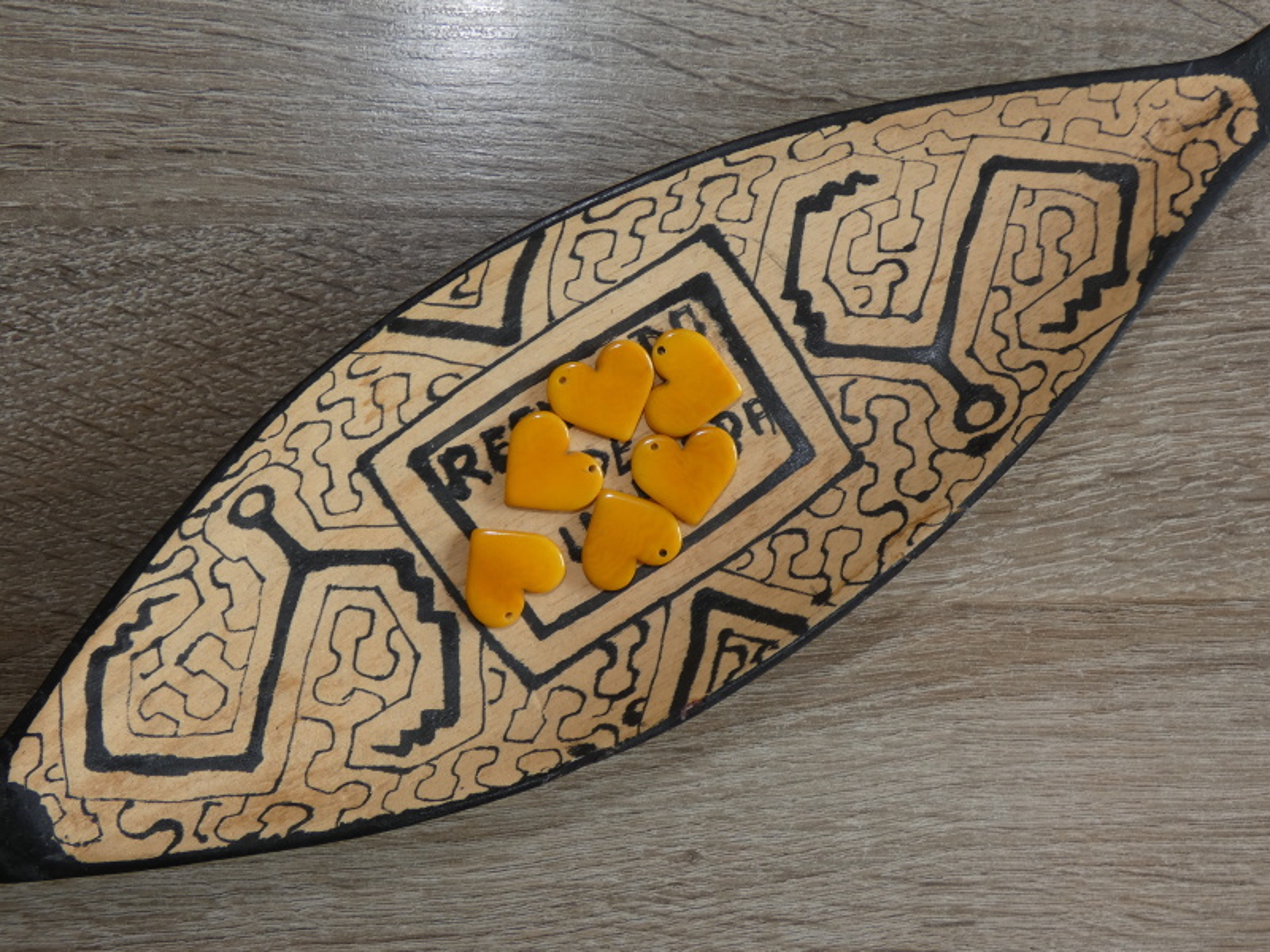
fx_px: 1394
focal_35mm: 38
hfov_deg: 49.0
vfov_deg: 37.7
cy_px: 476
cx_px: 635
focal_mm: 6.8
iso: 80
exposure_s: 1/60
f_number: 3.5
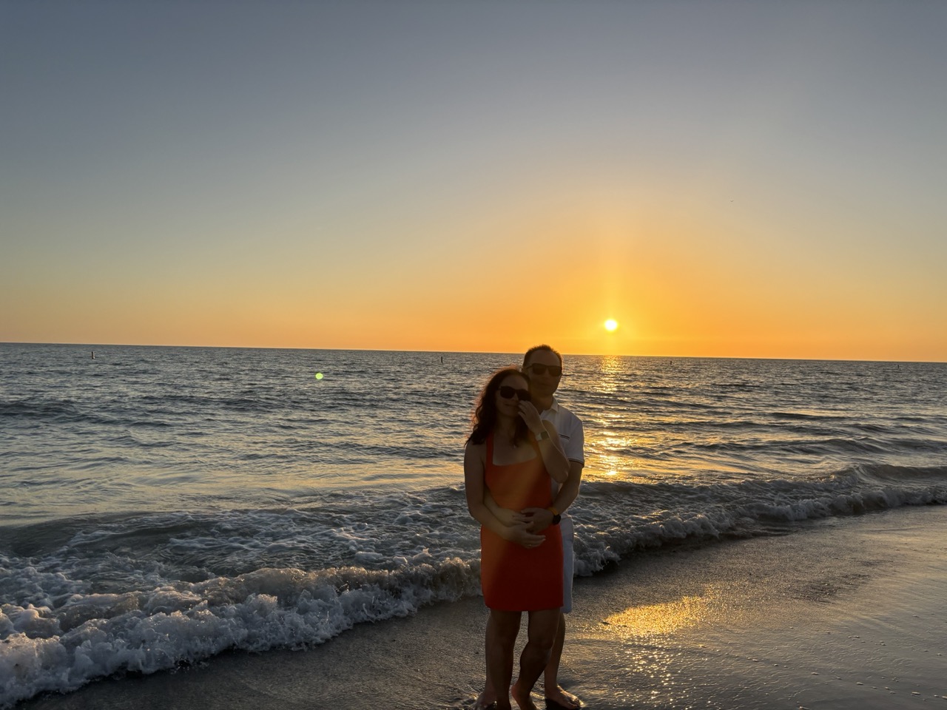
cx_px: 474
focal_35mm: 26
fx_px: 711
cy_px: 355
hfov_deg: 67.3
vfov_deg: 53.1
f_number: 1.6
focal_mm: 5.96
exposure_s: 1/3534
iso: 50
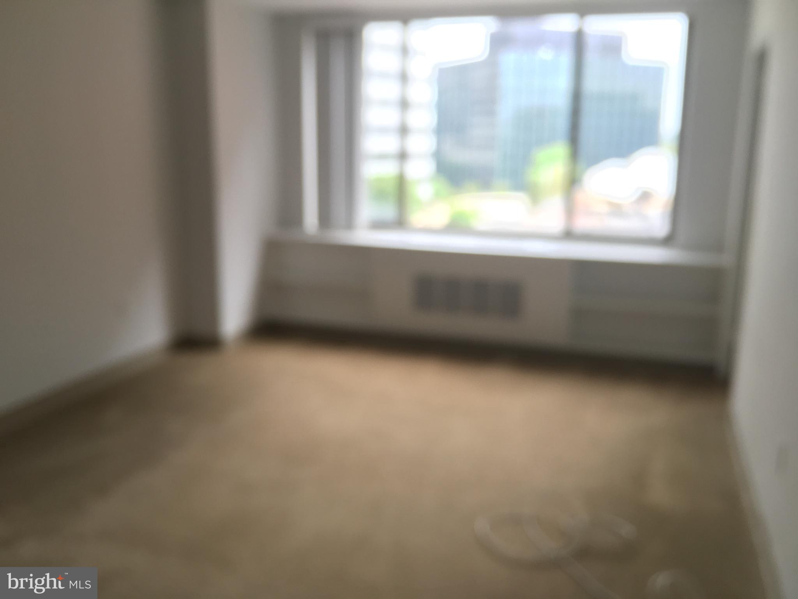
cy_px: 300
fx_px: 669
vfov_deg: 48.2
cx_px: 399
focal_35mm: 29
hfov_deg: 61.7
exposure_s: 1/60
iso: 32
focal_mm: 4.15
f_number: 2.2
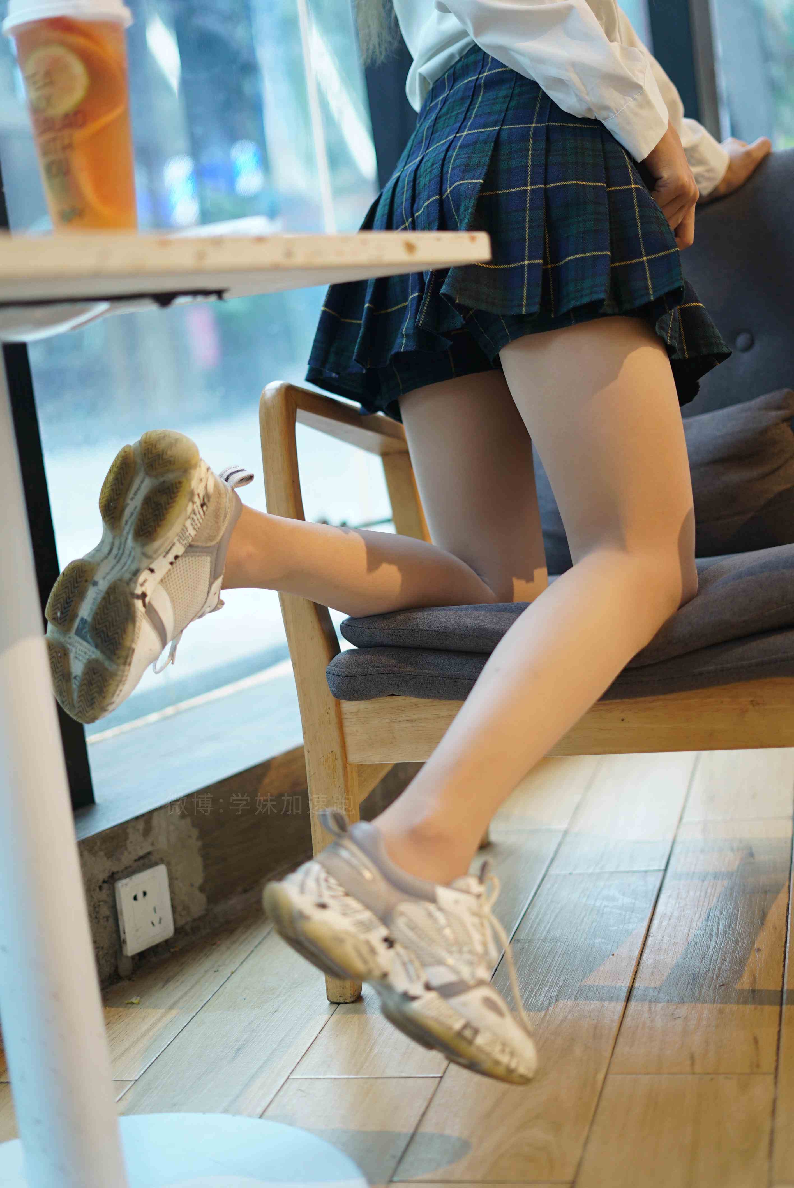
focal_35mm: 50
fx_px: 1652
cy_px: 594
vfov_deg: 39.6
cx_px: 397
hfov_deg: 27.0
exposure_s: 1/100
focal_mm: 50
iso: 320
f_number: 1.8
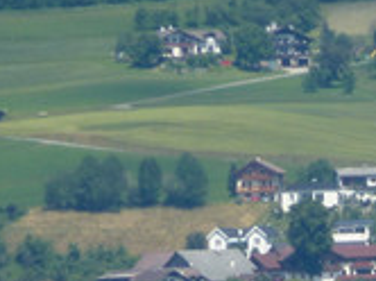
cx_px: 487
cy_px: 305
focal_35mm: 1275
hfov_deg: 1.6
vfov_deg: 1.2
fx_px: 13829
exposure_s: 1/400
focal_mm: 68.8
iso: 100
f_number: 5.9
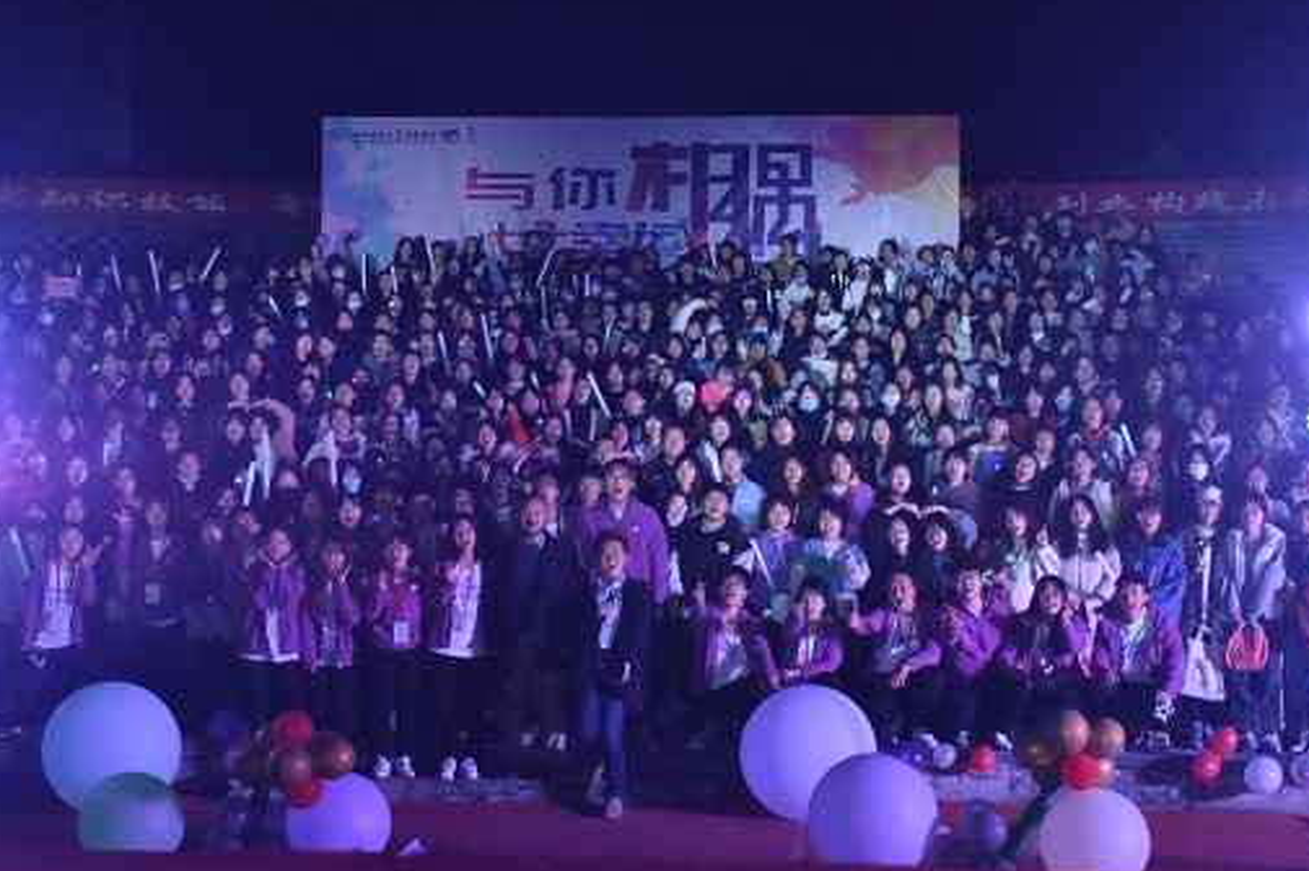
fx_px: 2071
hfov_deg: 35.1
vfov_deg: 23.7
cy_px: 495
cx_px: 684
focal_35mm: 57
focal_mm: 30
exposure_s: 1/1600
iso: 5000
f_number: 4
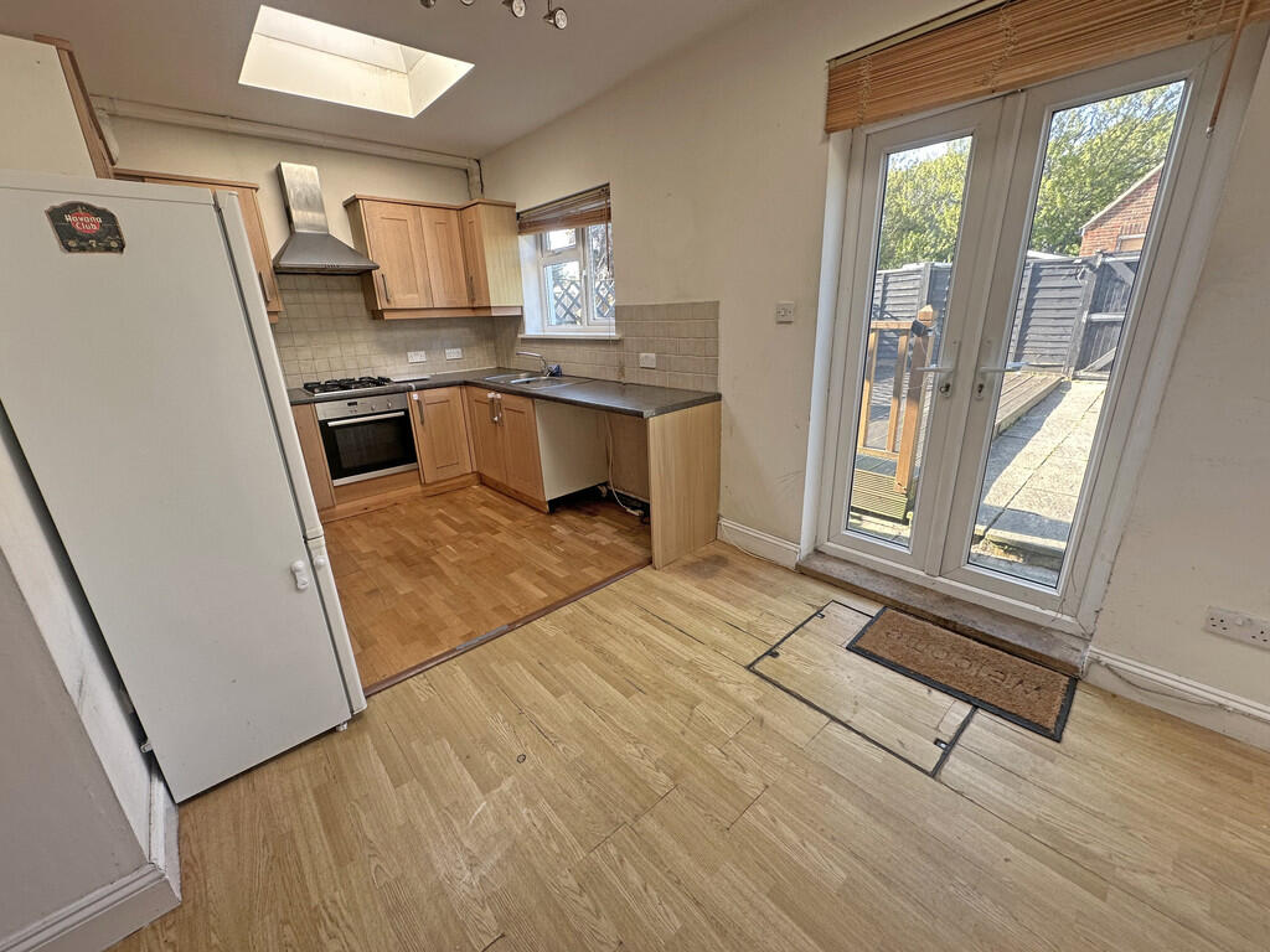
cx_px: 635
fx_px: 514
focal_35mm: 14
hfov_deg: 102.1
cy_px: 476
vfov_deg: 85.7
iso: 80
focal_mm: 2.22
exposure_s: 1/99
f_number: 2.2
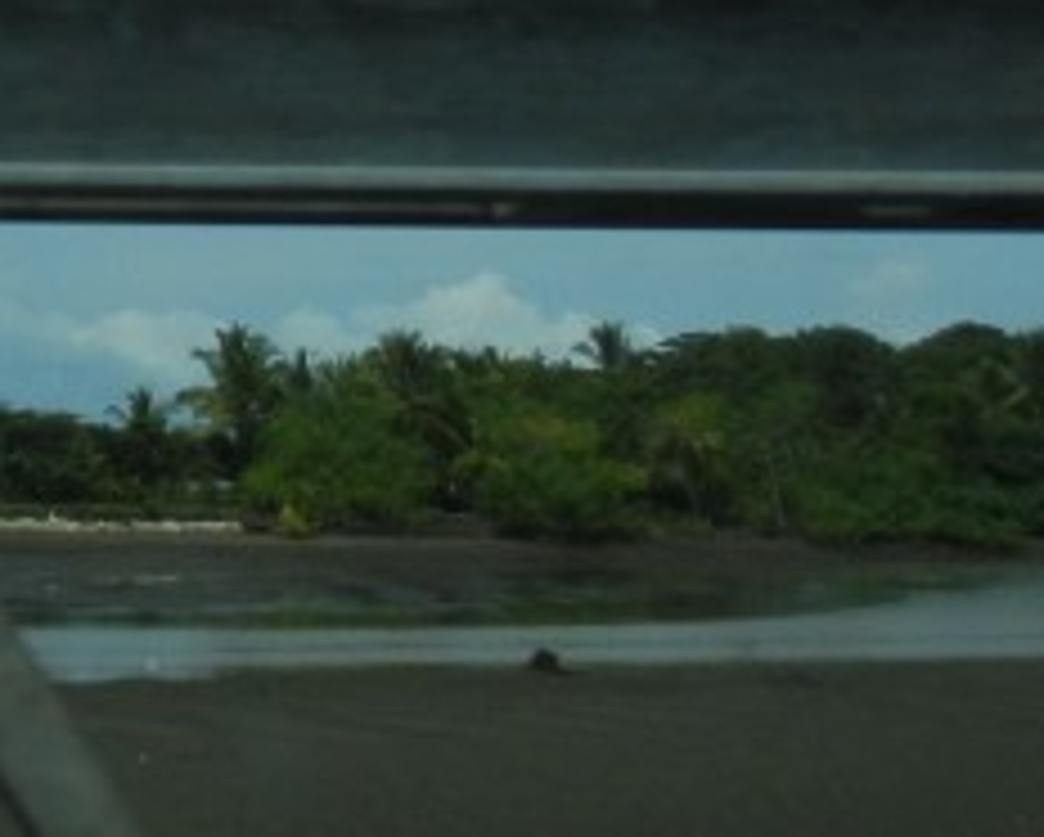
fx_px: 3989
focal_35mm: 129
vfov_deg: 11.9
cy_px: 166
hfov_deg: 14.1
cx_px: -436
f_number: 7
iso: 160
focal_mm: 5.4
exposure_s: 1/1179
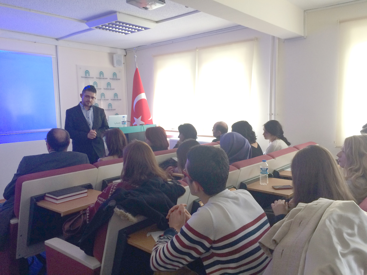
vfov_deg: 48.2
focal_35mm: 29
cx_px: 184
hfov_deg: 61.7
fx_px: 307
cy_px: 138
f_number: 2.2
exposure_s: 1/30
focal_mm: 4.15
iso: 64
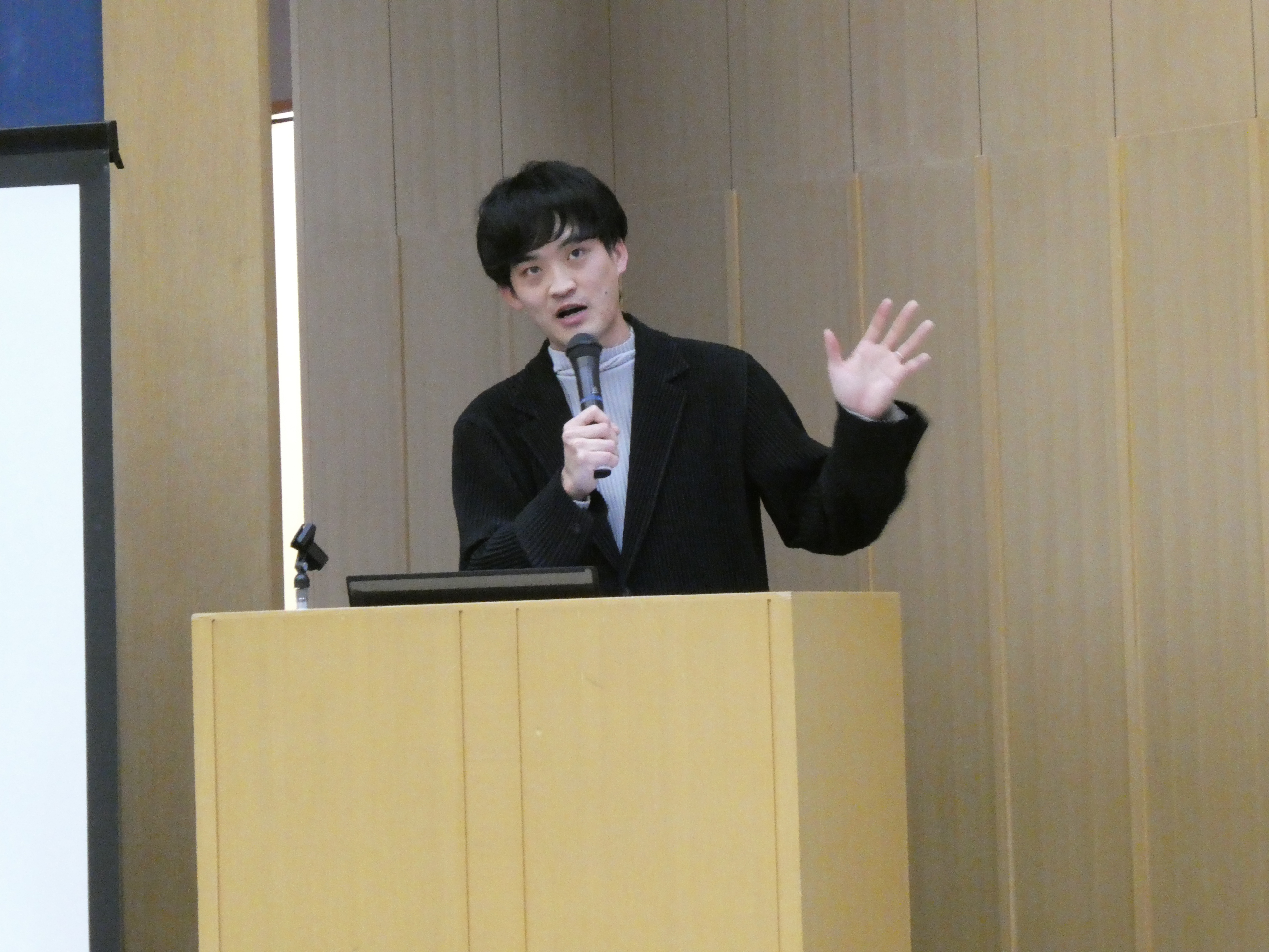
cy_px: 476
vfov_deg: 5.6
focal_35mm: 265
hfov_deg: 7.5
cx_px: 634
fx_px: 9715
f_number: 5.6
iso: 1600
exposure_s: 1/13
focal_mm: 47.5
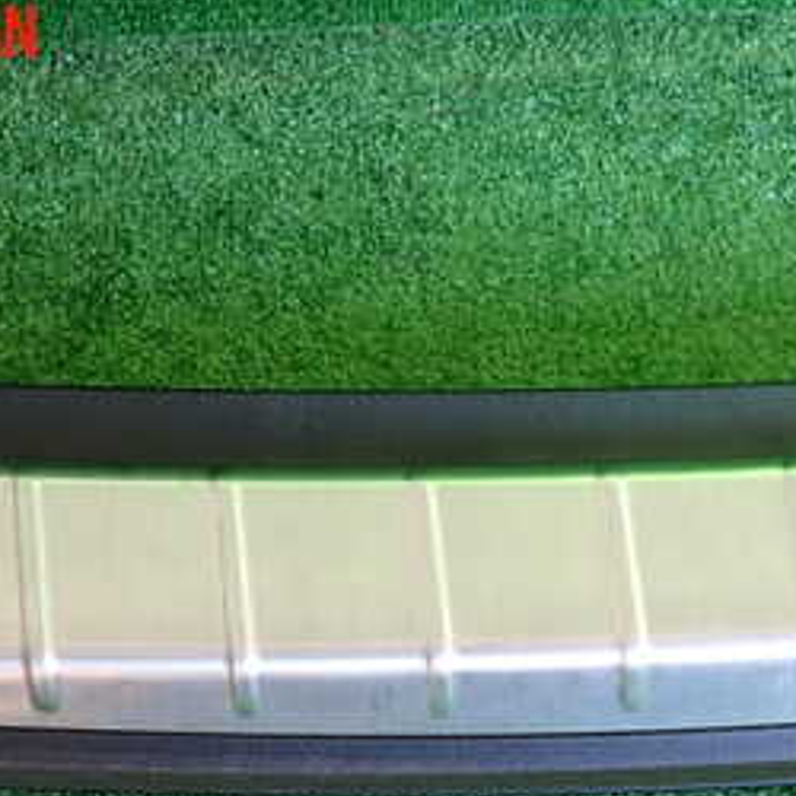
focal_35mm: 53
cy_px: 713
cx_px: 414
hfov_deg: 32.2
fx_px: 1379
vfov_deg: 30.8
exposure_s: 1/80
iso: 200
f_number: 2
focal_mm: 4.5
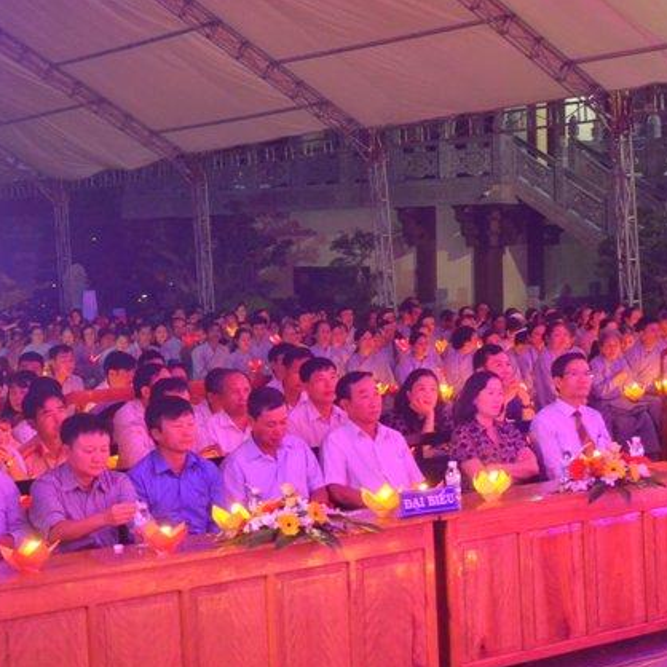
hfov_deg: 22.2
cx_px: 370
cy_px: 335
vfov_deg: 22.2
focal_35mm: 78
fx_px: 1700
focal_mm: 40
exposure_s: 1/30
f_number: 4.5
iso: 2500
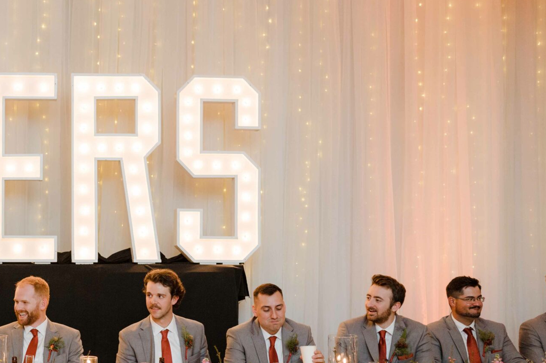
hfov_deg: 27.5
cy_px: 265
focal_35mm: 70
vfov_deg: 19.3
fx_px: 1061
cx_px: 29
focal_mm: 35
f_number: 2.5
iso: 500
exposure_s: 1/160
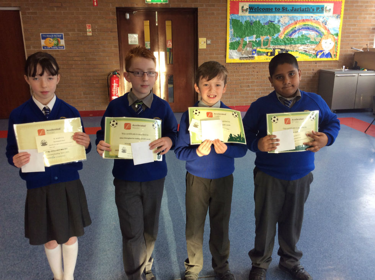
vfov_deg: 44.1
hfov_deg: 56.9
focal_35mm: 32
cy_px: 140
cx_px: 188
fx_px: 346
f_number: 2.4
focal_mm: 3.3
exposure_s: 1/25
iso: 50
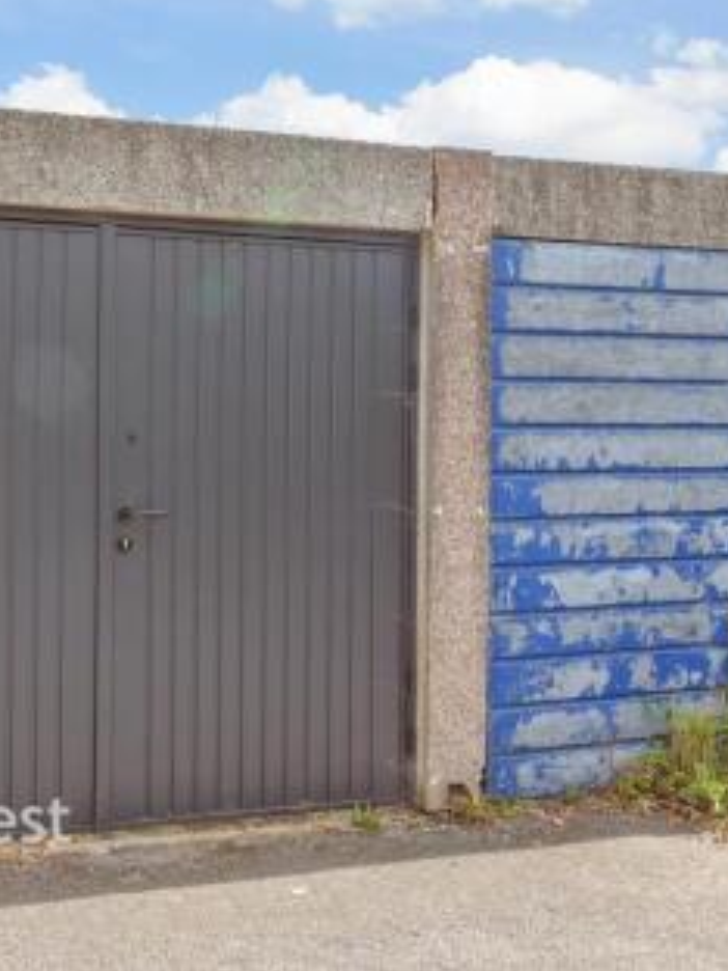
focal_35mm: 44
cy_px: 481
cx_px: 62
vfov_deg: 42.9
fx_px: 1234
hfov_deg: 31.2
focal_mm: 20
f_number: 16
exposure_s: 1/160
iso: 500
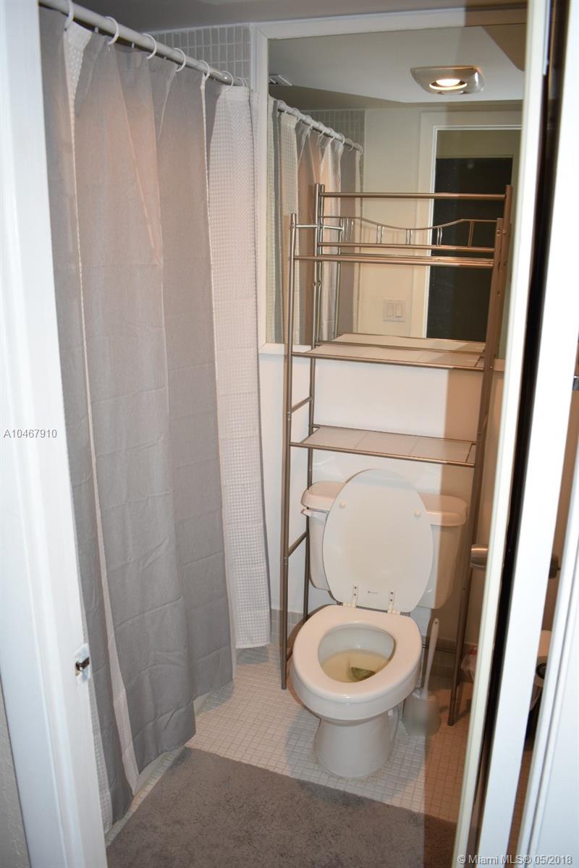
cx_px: 290
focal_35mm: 30
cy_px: 434
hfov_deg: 43.6
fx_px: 724
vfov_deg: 61.9
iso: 450
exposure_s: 1/60
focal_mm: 20
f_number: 3.5
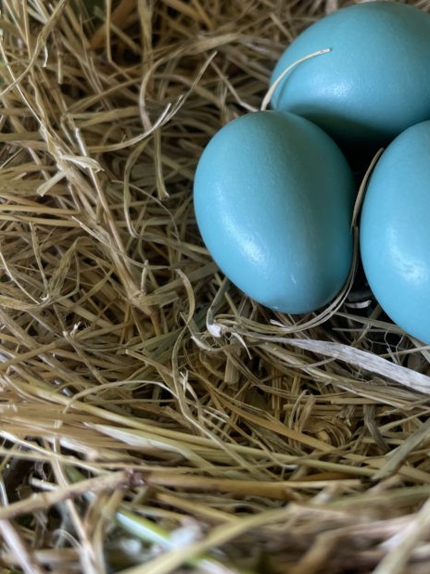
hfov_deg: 33.1
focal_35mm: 43
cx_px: 310
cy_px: 163
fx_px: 712
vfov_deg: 42.8
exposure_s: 1/121
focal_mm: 4.2
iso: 100
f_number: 1.6
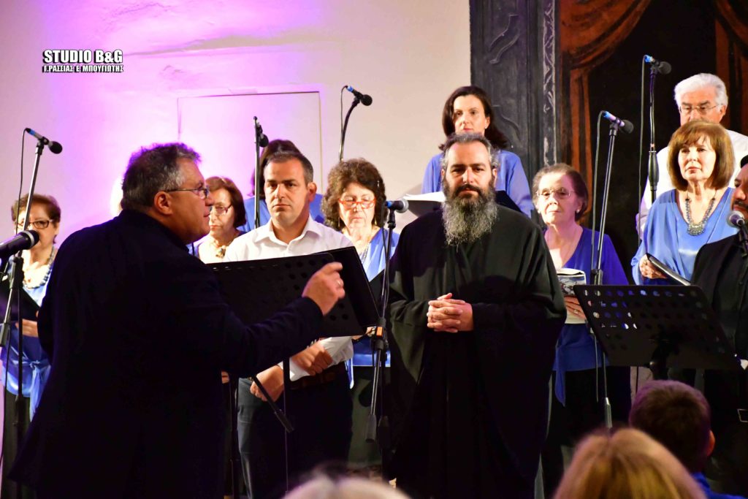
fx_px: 2649
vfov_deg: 10.8
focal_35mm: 128
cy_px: 250
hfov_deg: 16.1
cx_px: 374
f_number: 5.3
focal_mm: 85
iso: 14400
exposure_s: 1/125
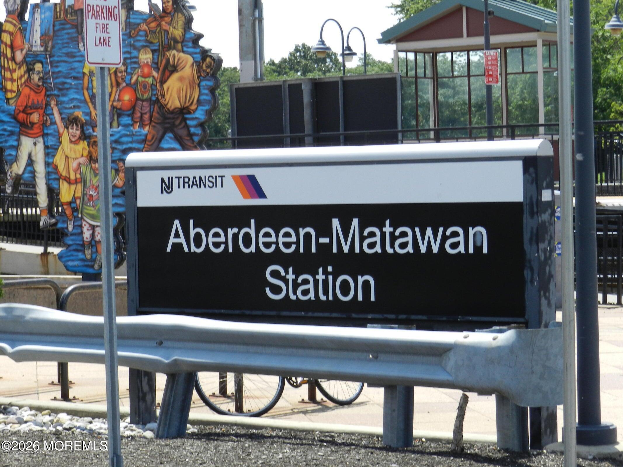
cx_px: 312
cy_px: 234
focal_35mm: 115
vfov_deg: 12.9
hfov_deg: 17.1
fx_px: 2070
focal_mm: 20.5
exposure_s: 1/500
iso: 160
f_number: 4.8
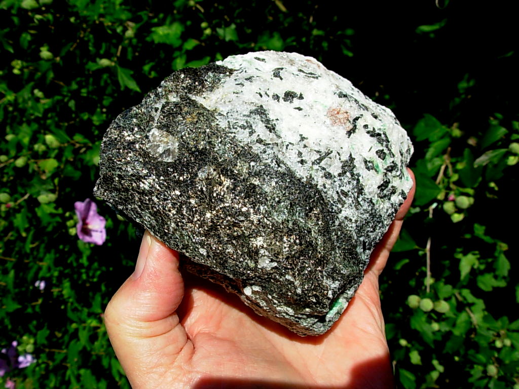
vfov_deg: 37.7
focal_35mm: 38
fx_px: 570
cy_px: 194
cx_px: 260
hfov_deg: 49.0
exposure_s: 1/627
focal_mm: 6.3
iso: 50
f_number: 4.9
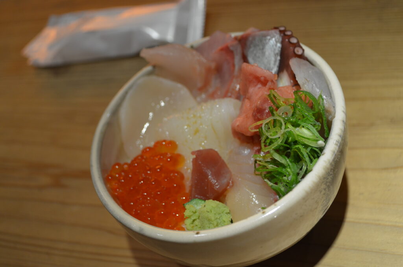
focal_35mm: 48
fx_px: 536
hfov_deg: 41.2
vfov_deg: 27.9
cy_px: 134
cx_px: 202
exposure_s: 1/60
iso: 640
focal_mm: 32
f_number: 4.8
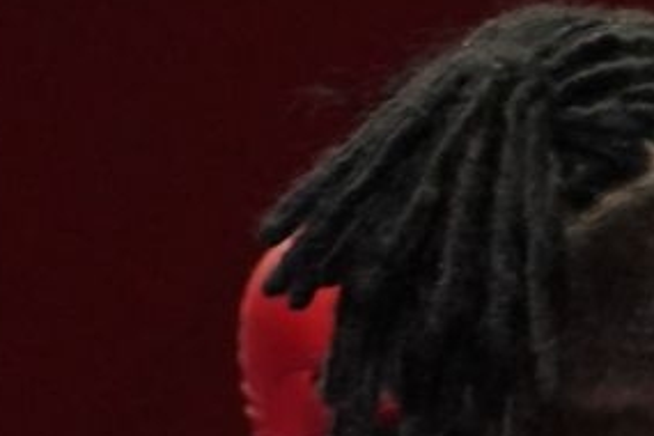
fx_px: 40291
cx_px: 1186
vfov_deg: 0.6
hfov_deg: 0.9
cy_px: 909
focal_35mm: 2218
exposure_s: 1/1000
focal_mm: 234
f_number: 4
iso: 2000
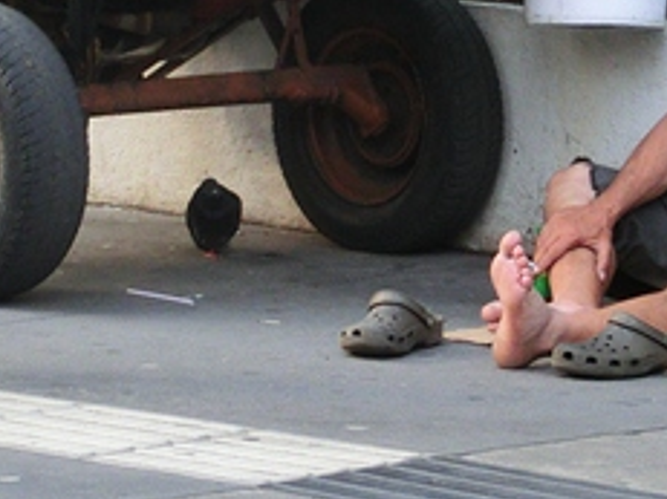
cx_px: 269
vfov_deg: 3.9
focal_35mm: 382
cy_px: -3
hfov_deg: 5.2
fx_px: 7357
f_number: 5.8
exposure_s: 1/60
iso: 250
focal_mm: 24.39
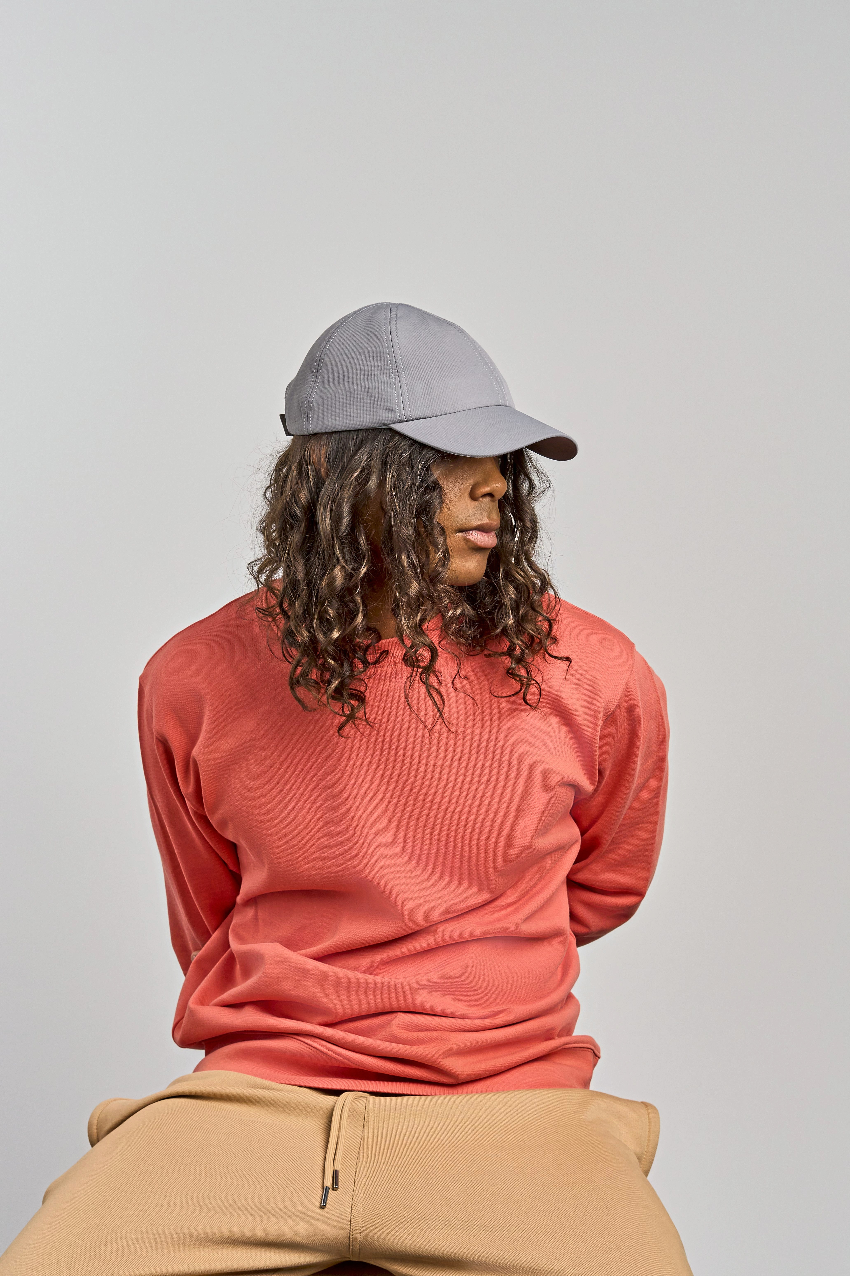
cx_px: 425
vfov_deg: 27.0
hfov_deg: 18.2
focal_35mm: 75
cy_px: 638
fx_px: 2656
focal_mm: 50
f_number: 9
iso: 320
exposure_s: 1/160
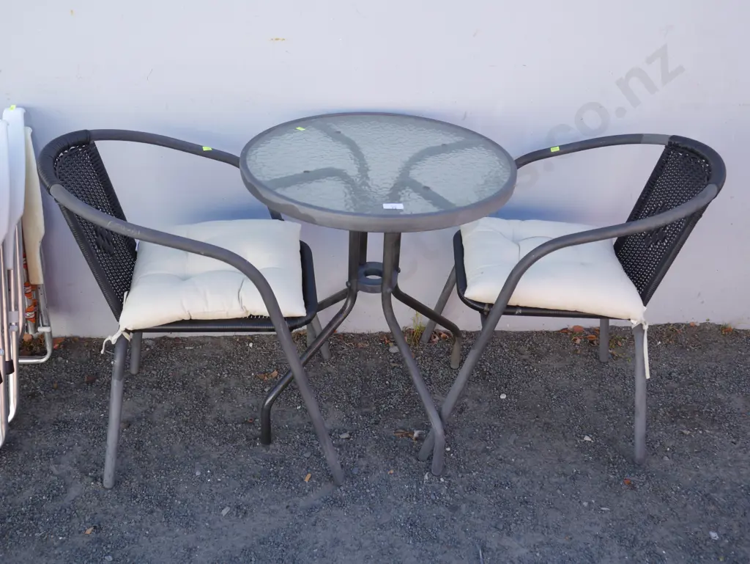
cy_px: 282
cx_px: 375
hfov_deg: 51.3
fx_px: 780
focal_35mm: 36
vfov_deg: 39.7
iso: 200
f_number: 5
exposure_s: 1/125
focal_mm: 18
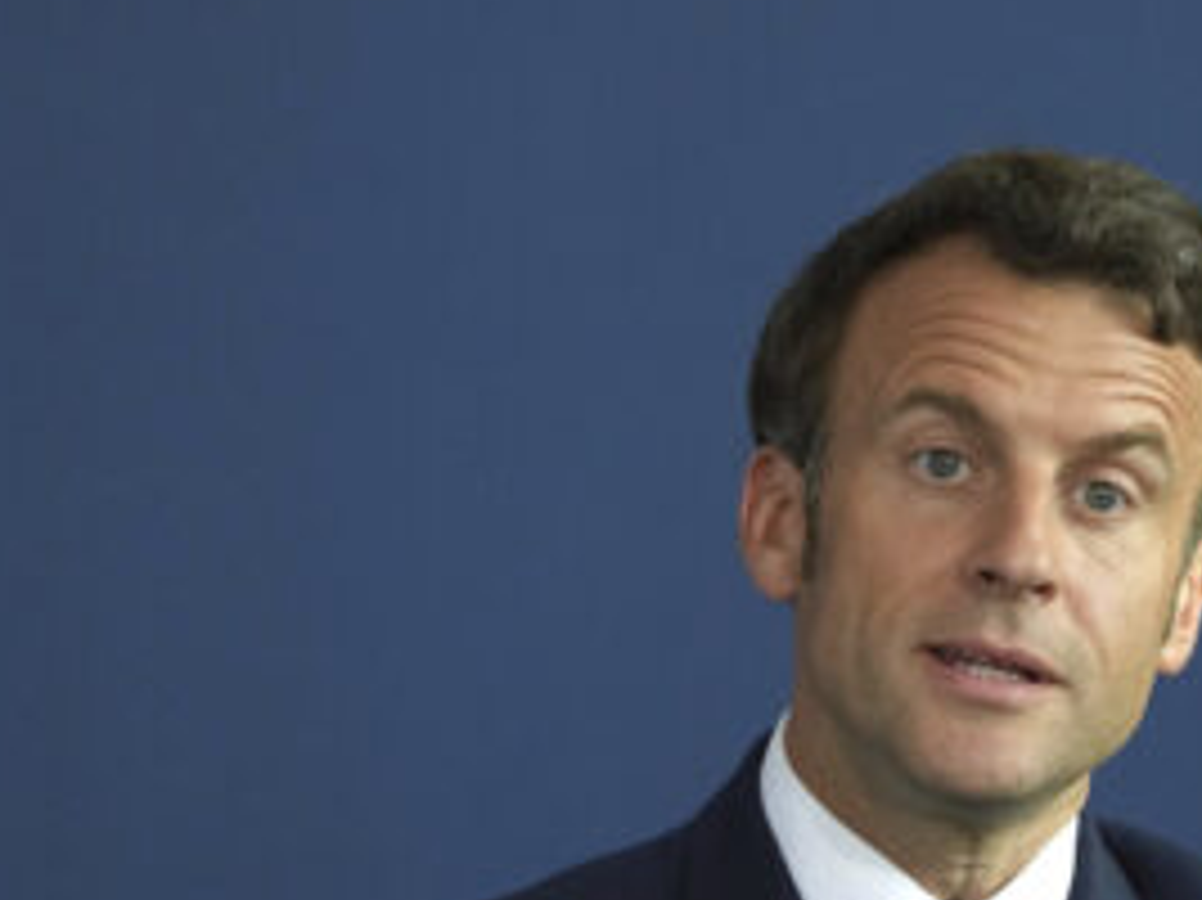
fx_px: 22942
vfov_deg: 2.2
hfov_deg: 3.0
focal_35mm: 661
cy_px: 864
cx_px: 999
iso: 2500
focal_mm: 306
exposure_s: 1/640
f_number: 6.3
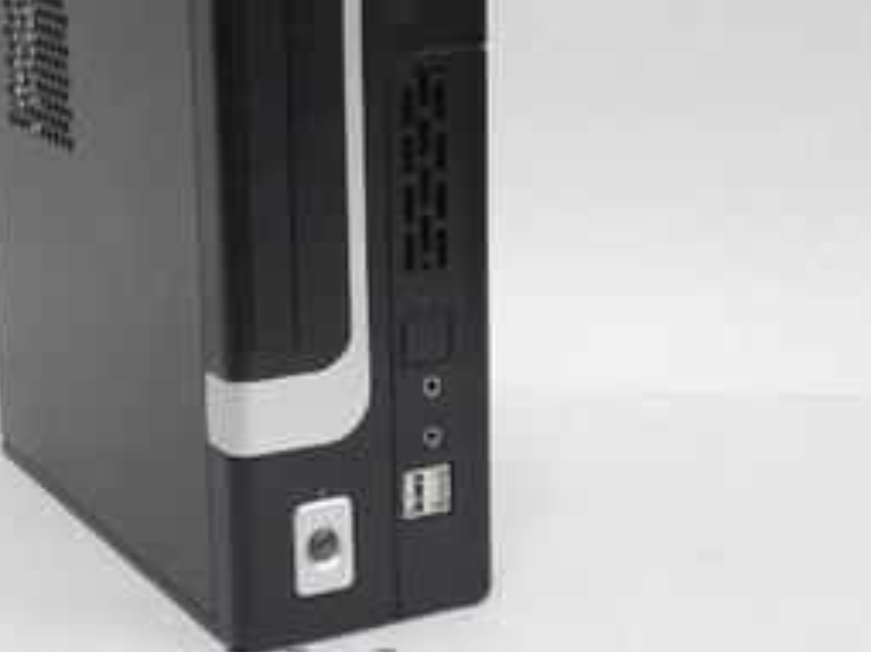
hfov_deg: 22.2
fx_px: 2213
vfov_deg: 16.7
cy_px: 208
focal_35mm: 88
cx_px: 287
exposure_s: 1/40
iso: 800
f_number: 5.2
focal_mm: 10
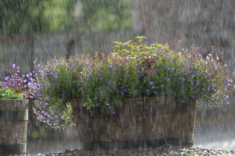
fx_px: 2345
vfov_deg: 3.8
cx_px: 118
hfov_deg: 5.7
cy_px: 78
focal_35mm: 360
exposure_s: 1/125
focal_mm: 240
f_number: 5.6
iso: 100
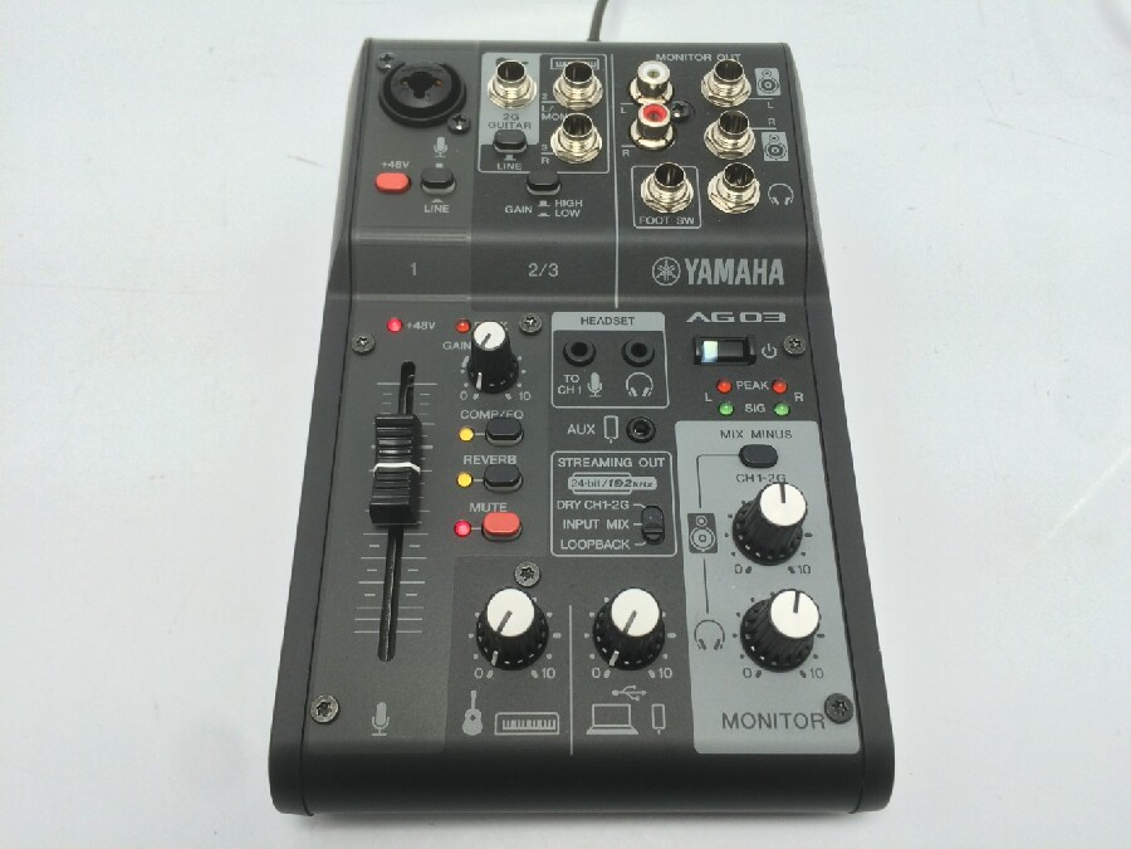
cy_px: 424
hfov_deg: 61.7
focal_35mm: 29
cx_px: 566
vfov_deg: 48.2
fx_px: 948
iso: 50
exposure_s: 1/60
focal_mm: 4.15
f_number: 2.2
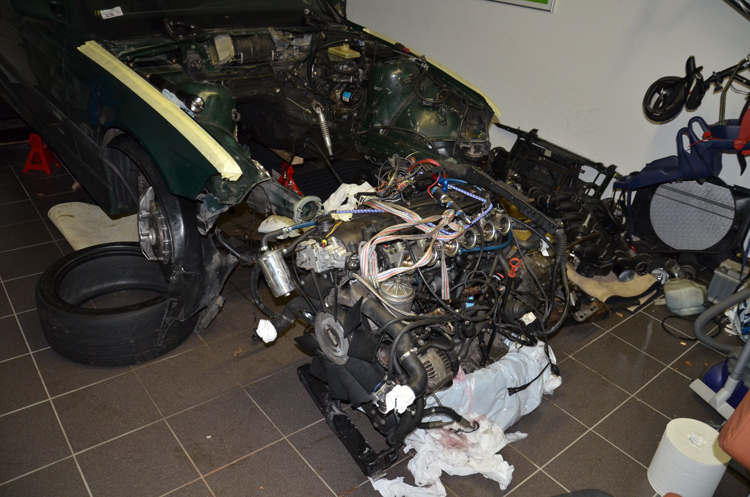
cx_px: 375
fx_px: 561
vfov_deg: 47.7
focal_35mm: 27
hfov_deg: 67.5
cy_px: 248
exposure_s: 1/60
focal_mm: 18
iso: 800
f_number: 3.5
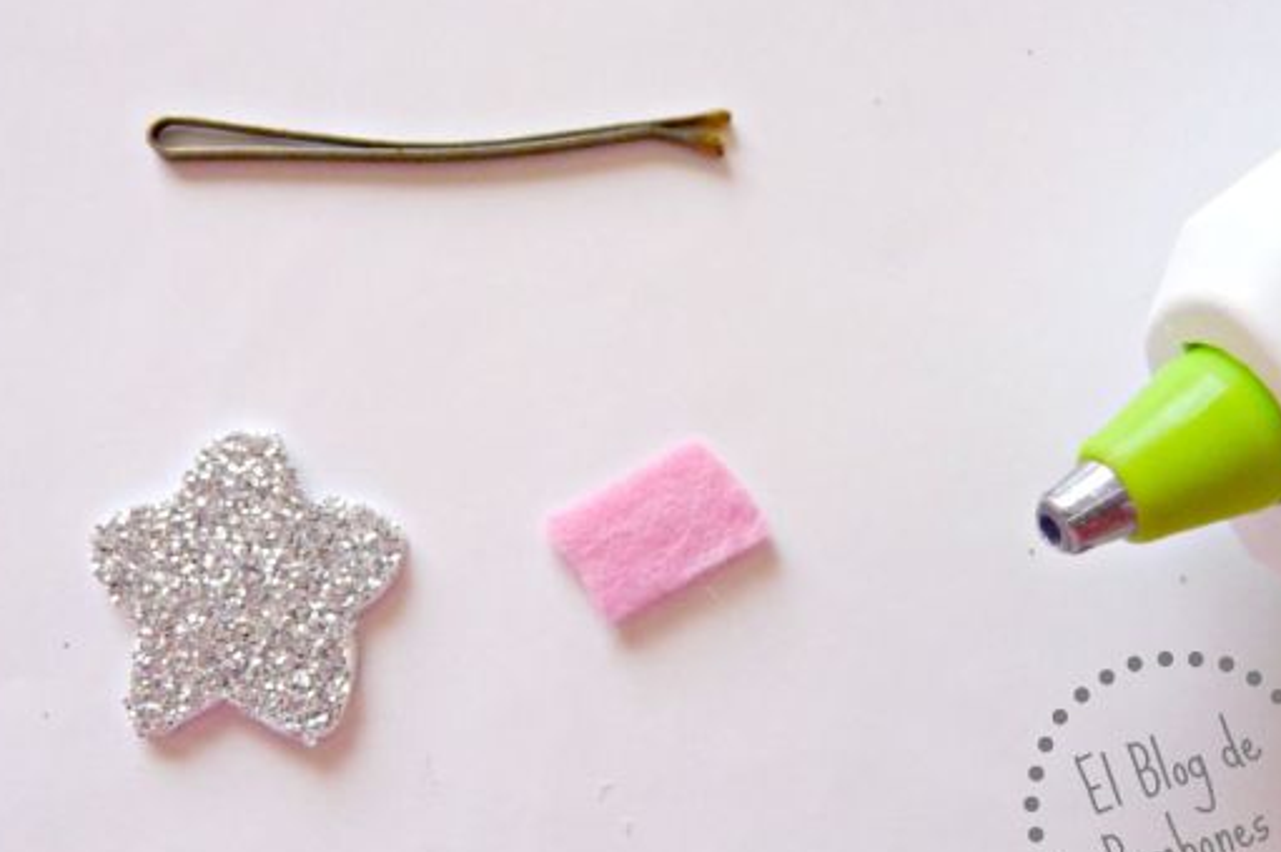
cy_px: 471
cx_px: 677
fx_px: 1173
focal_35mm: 33
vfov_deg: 39.9
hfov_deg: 57.2
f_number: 2.8
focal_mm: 4.8
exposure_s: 1/30
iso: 200
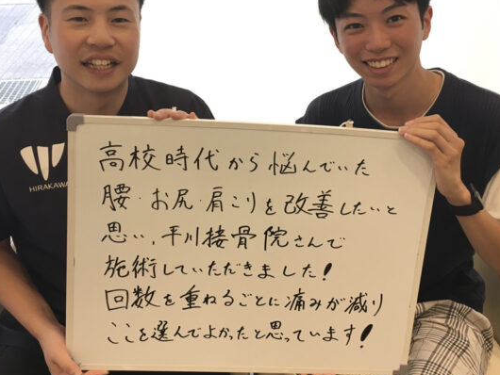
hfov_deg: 44.8
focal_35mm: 42
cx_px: 248
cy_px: 147
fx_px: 607
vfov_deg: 34.2
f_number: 2.2
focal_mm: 4.15
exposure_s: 1/30
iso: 50
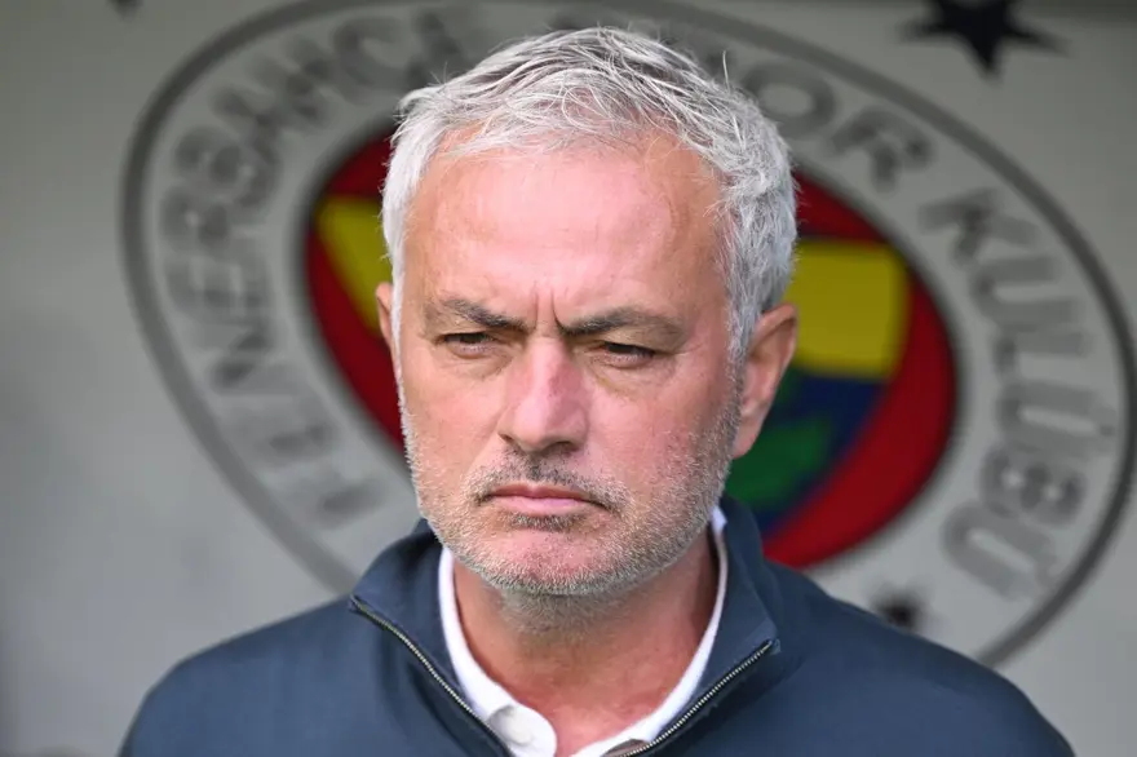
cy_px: 378
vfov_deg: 5.7
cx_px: 568
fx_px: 7577
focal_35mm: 240
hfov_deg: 8.6
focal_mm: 160
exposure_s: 1/1250
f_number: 2.8
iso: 400
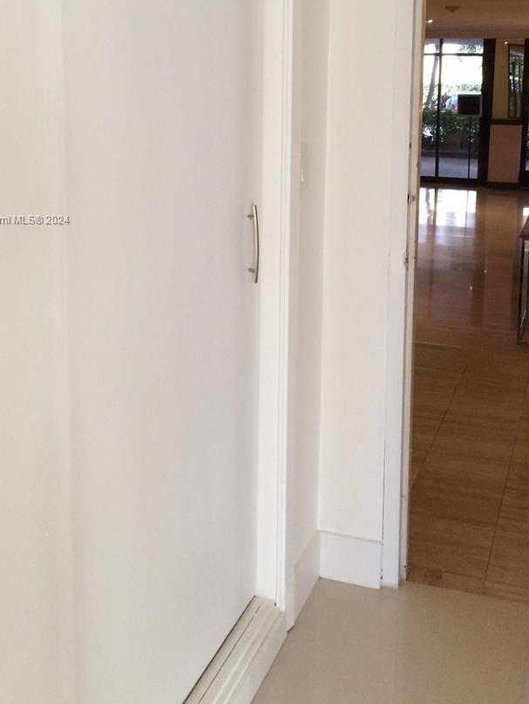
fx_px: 876
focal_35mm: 43
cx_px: 302
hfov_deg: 33.6
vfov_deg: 43.1
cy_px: 220
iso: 64
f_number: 2.2
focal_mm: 4.15
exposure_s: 1/30
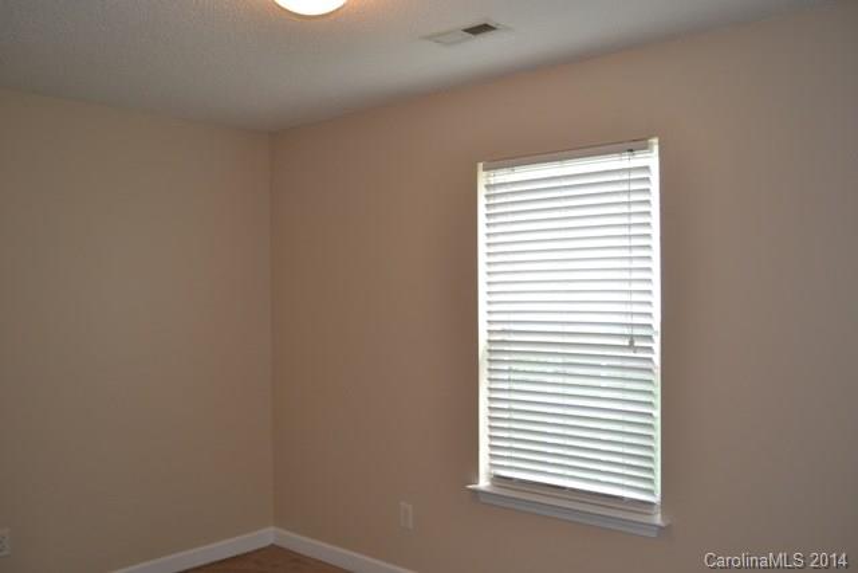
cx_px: 429
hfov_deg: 61.9
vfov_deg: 43.6
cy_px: 286
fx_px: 715
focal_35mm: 30
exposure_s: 1/125
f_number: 4
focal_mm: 20
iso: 280
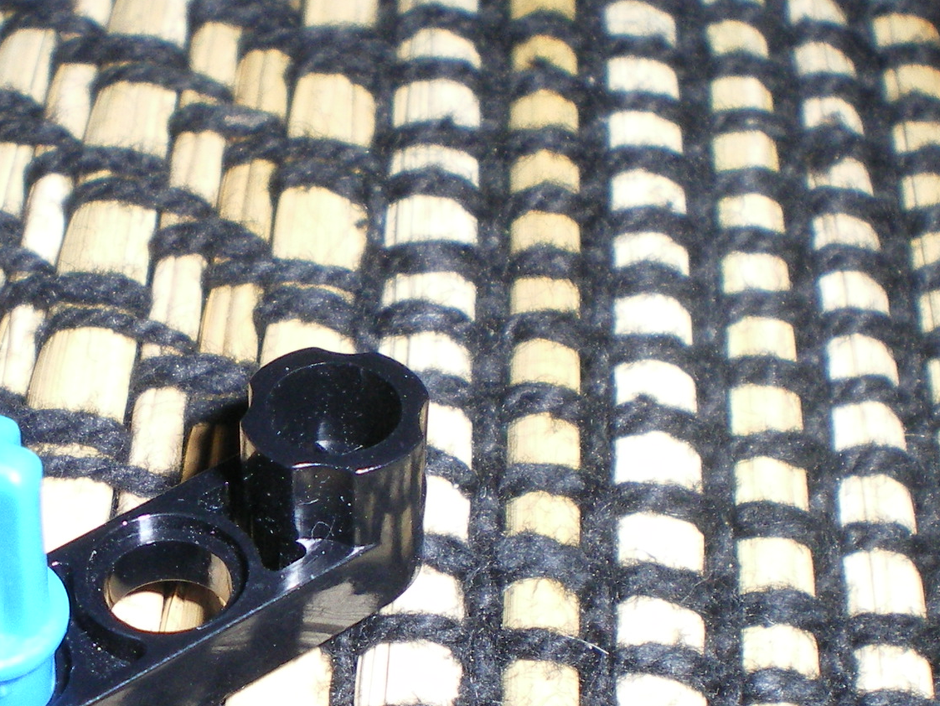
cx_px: 169
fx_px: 2119
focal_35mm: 78
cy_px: 544
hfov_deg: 24.6
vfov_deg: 18.8
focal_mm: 6.3
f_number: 4.6
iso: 200
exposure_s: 1/50
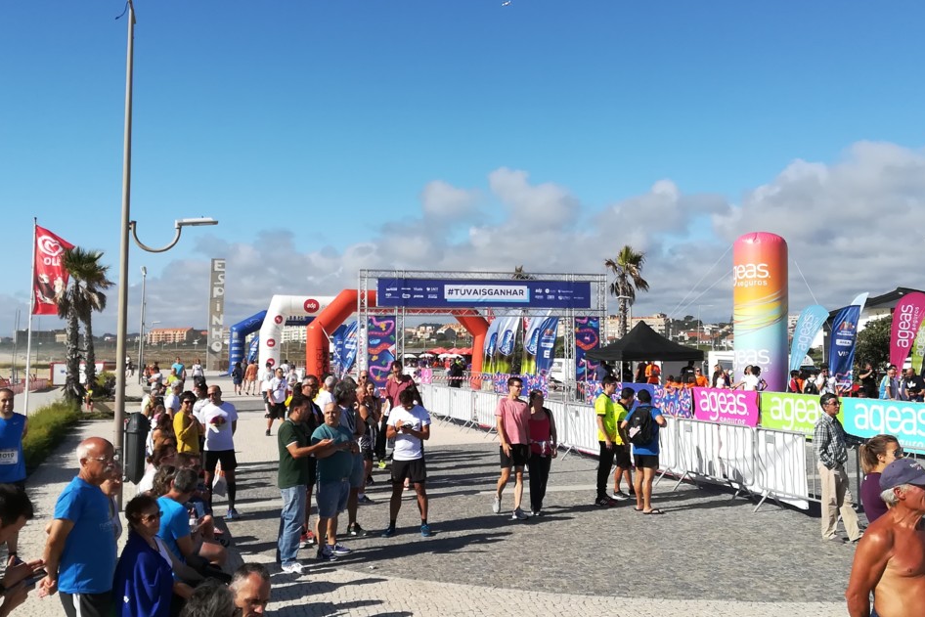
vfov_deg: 35.0
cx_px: 468
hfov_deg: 50.7
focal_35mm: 38
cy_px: 266
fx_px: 976
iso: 50
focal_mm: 3.83
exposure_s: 1/1302
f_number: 2.2
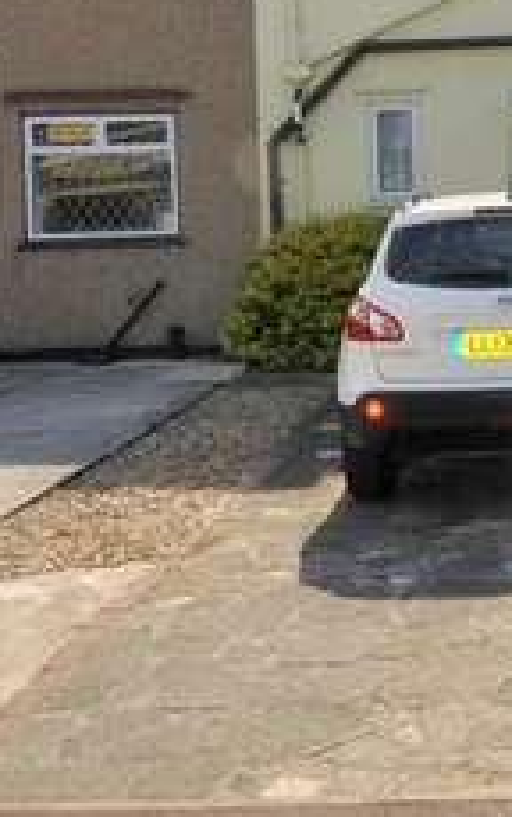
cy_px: 179
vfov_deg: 37.0
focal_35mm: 53
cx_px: 668
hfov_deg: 22.0
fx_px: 1182
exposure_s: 1/200
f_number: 13
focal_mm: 10
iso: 200
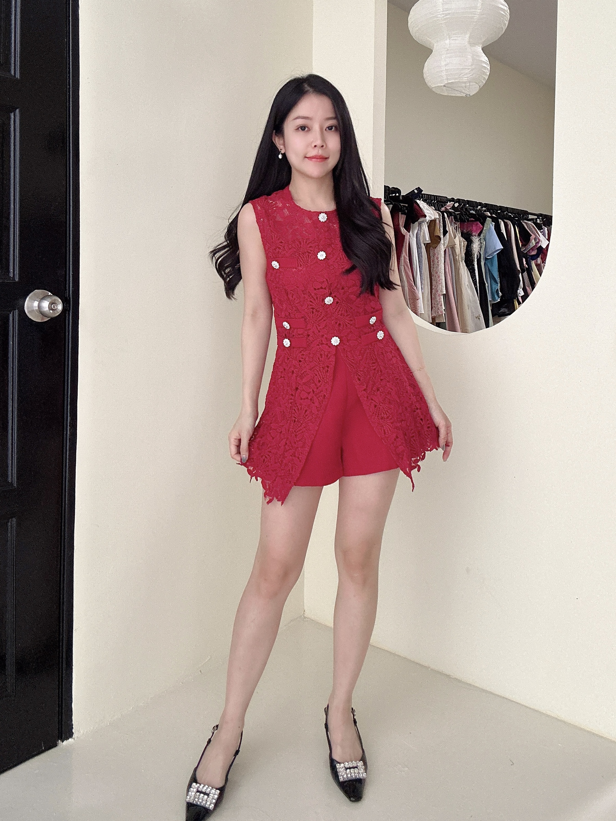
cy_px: 410
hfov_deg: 58.9
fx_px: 546
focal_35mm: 23
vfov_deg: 73.9
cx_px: 308
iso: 125
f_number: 1.9
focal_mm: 2.69
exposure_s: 1/60
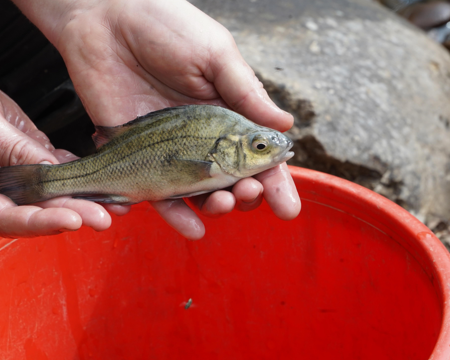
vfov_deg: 8.7
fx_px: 2357
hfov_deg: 10.9
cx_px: 139
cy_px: 156
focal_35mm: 177
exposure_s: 1/100
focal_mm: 135
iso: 800
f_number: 13
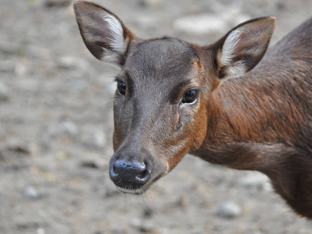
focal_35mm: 354
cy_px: 111
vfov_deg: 4.2
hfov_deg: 5.6
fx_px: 3191
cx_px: 169
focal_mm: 200
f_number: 6.3
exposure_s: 1/50
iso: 1600
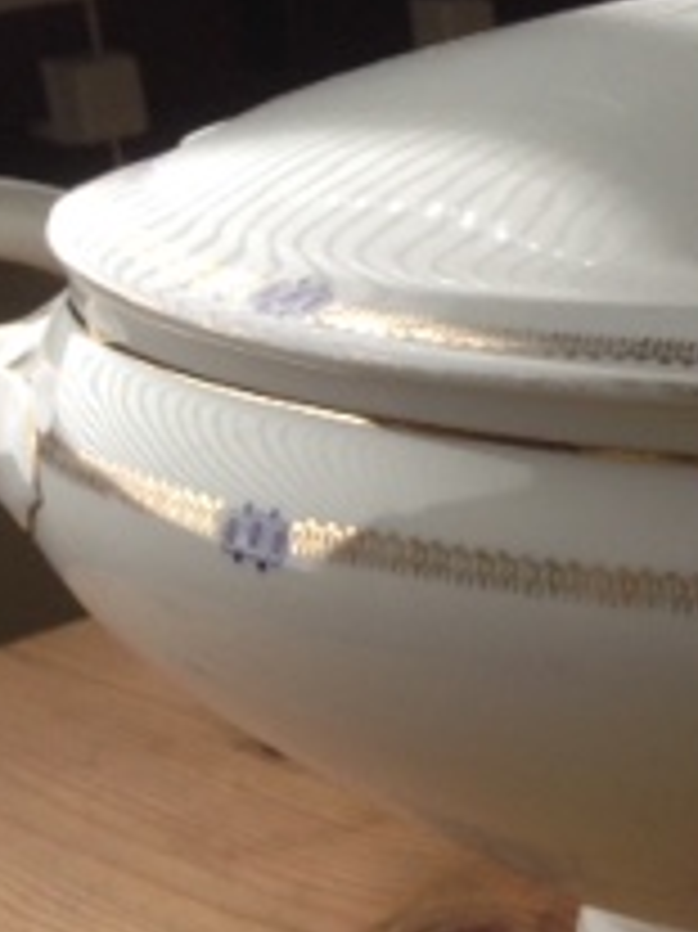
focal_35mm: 102
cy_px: 392
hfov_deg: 13.3
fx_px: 2745
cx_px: 1198
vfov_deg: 19.3
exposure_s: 1/20
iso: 80
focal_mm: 4.12
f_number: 2.4
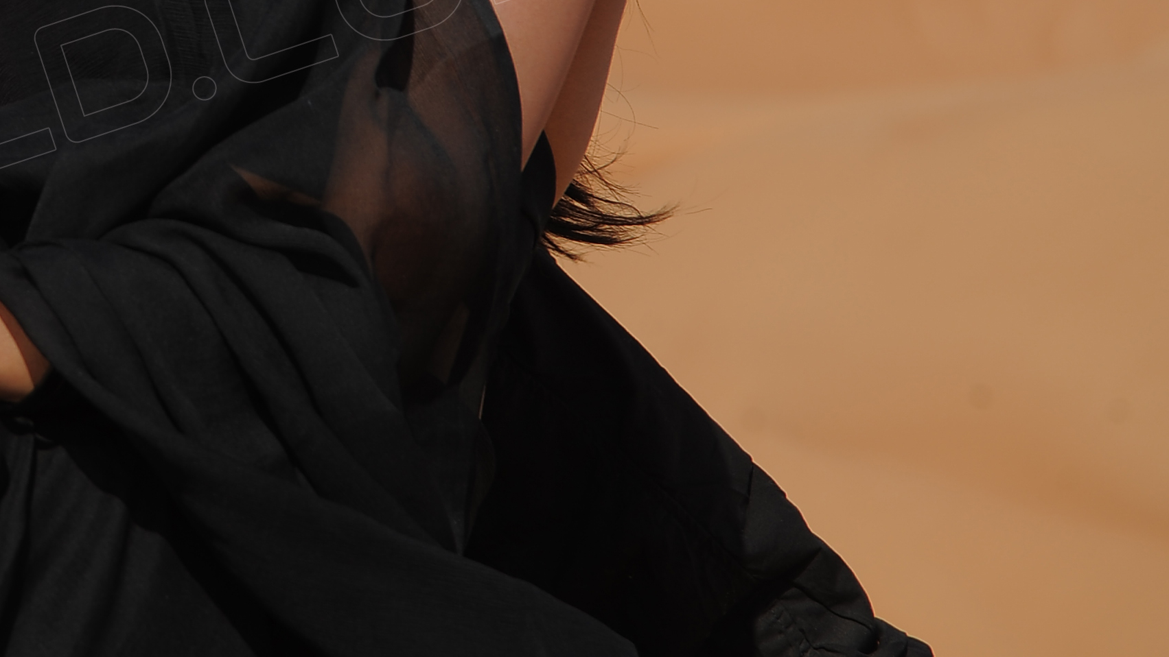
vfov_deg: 3.9
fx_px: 9733
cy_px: -89
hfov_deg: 6.8
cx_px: -26
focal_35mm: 314
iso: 125
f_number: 8
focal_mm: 120
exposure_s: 1/500
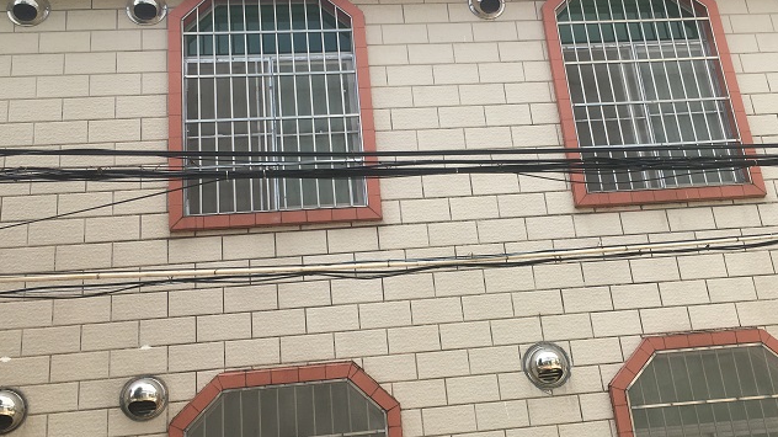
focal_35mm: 40
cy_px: 227
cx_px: 430
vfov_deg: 29.7
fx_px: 825
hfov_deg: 50.4
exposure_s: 1/754
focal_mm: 4.15
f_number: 2.2
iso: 25
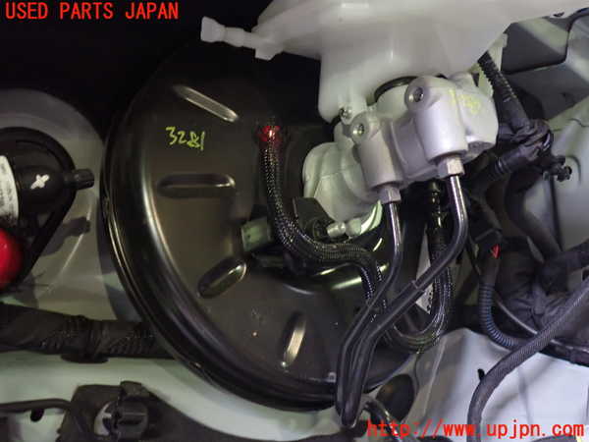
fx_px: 510
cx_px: 294
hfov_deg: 60.0
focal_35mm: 30
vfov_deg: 46.8
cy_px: 221
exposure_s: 1/15
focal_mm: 5.4
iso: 800
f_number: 2.3
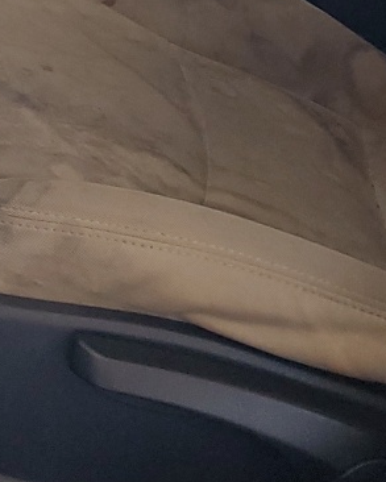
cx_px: -41
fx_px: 1584
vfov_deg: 15.9
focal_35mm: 111
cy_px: -233
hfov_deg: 13.6
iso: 74
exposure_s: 1/120
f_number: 1.5
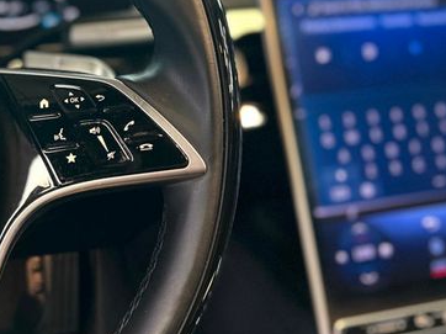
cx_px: 134
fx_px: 592
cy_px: 113
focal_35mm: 46
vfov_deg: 31.3
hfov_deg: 40.5
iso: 500
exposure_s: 1/40
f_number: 1.5
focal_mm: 5.7
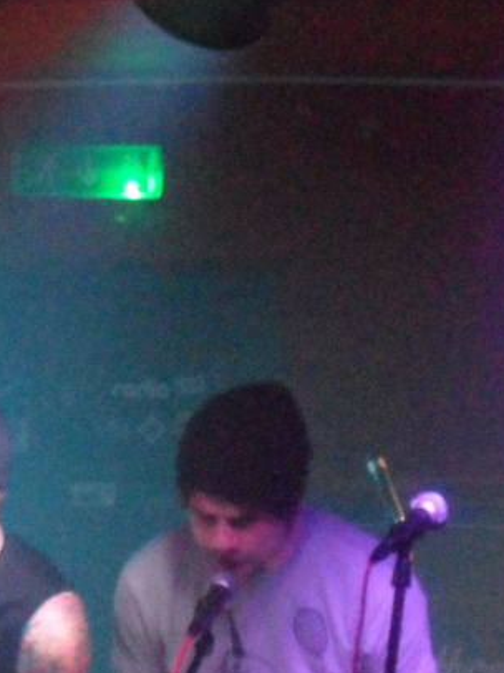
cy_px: 418
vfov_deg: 9.8
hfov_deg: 7.3
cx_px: -58
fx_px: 3926
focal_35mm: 202
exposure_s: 1/6
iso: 1600
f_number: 4.2
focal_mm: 13.2
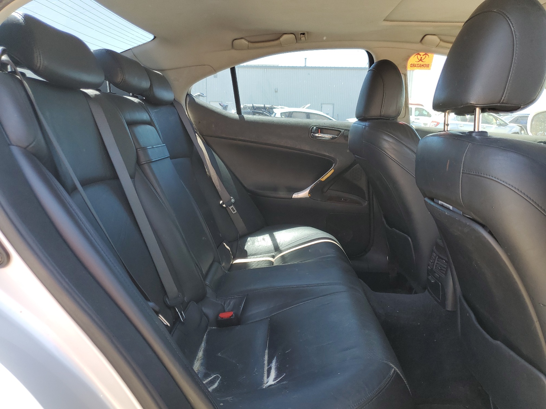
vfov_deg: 53.1
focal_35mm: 26
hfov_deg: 67.3
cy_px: 204
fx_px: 410
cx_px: 273
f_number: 1.5
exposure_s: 1/182
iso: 50
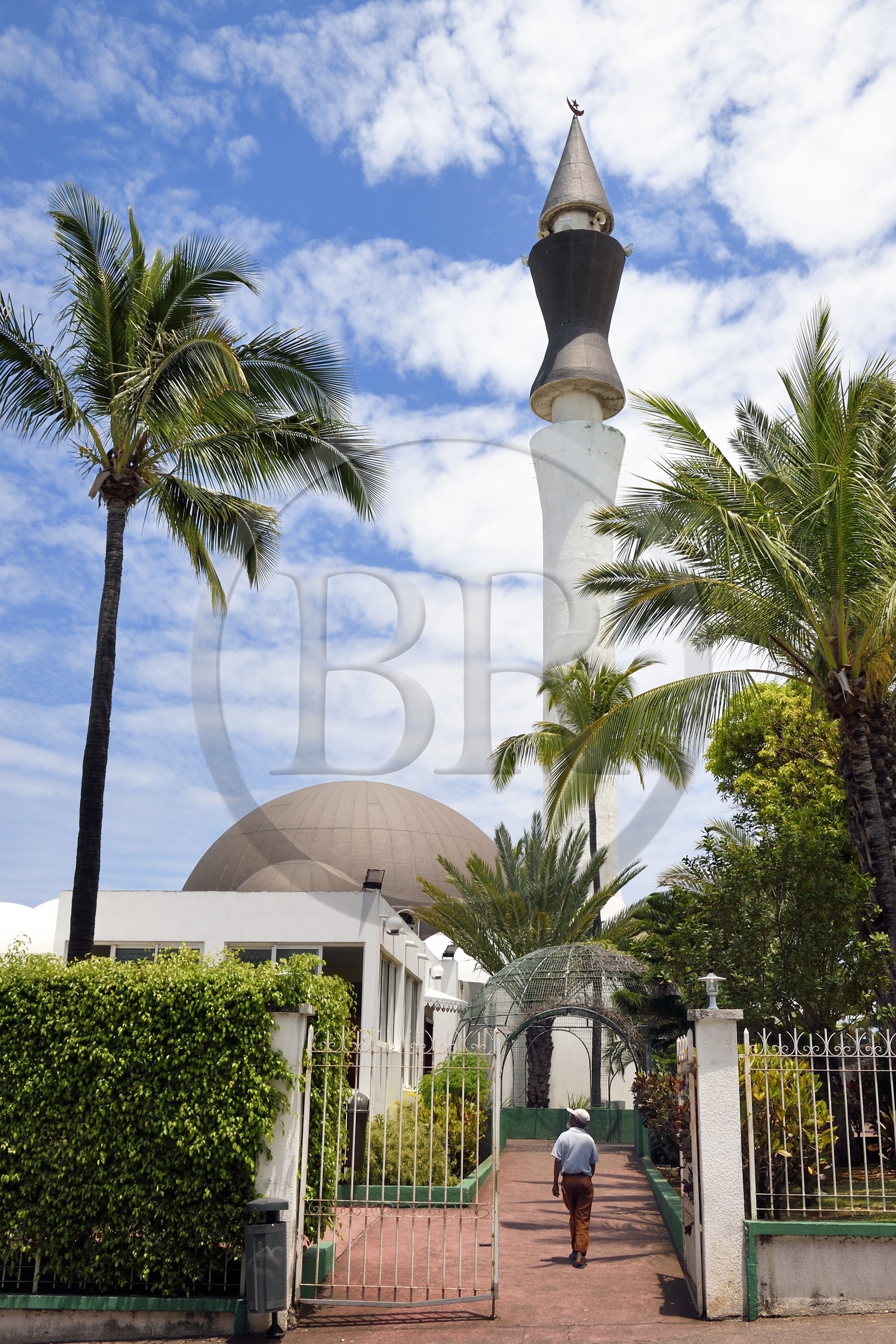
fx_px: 1269
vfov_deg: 55.8
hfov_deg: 38.9
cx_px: 448
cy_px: 672
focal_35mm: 34
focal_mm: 34
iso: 200
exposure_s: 1/250
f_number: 16
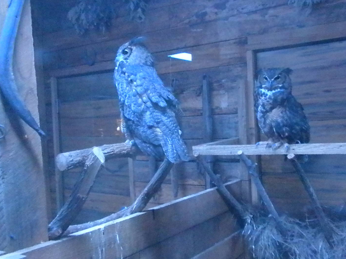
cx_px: 191
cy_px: 126
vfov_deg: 34.3
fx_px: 420
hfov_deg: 44.7
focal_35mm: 42
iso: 3200
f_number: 3.5
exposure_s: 1/4
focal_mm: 6.6
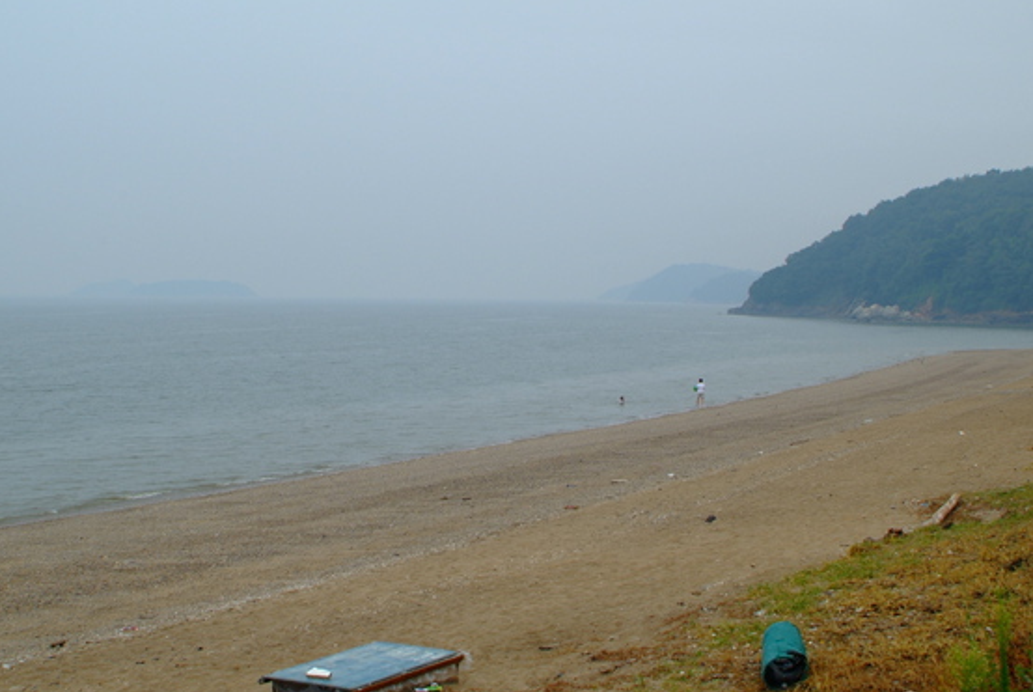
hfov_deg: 37.5
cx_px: 525
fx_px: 1523
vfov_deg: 25.6
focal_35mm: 53
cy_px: 375
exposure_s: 1/180
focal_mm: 28
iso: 200
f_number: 6.7
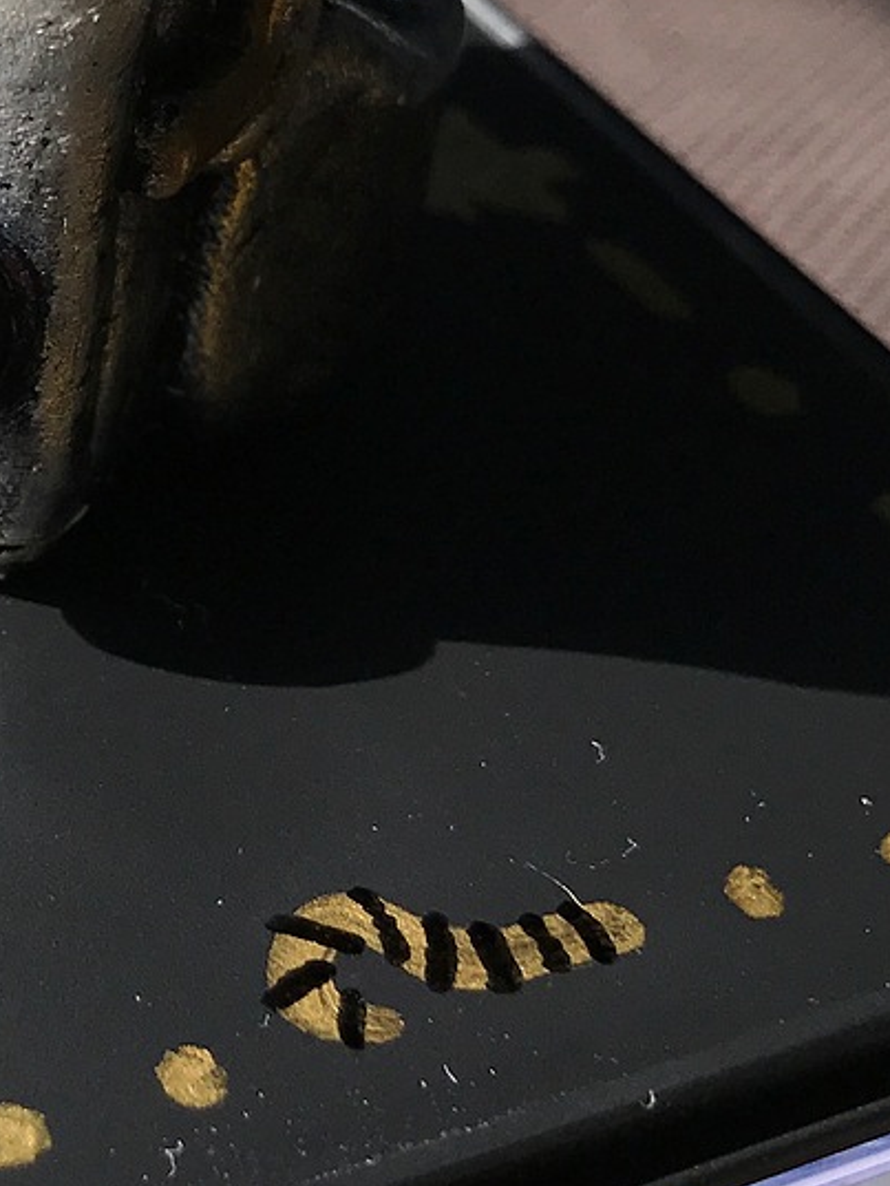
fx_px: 3050
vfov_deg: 21.8
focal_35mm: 89
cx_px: -254
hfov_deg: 15.8
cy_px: 271
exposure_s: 1/736
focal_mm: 3.99
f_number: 1.8
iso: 20
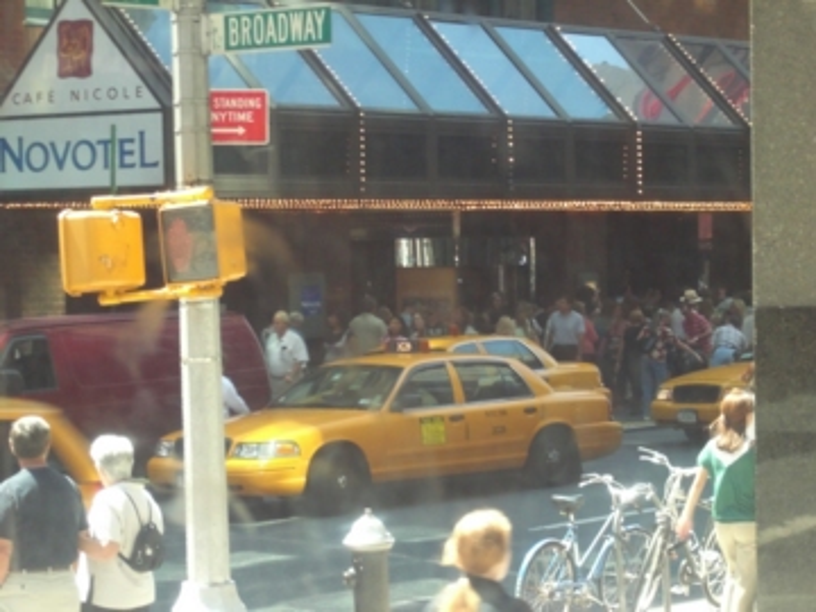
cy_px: 306
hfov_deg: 17.3
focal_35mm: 114
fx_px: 2687
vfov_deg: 13.0
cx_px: 408
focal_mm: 18.9
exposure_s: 1/30
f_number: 5.4
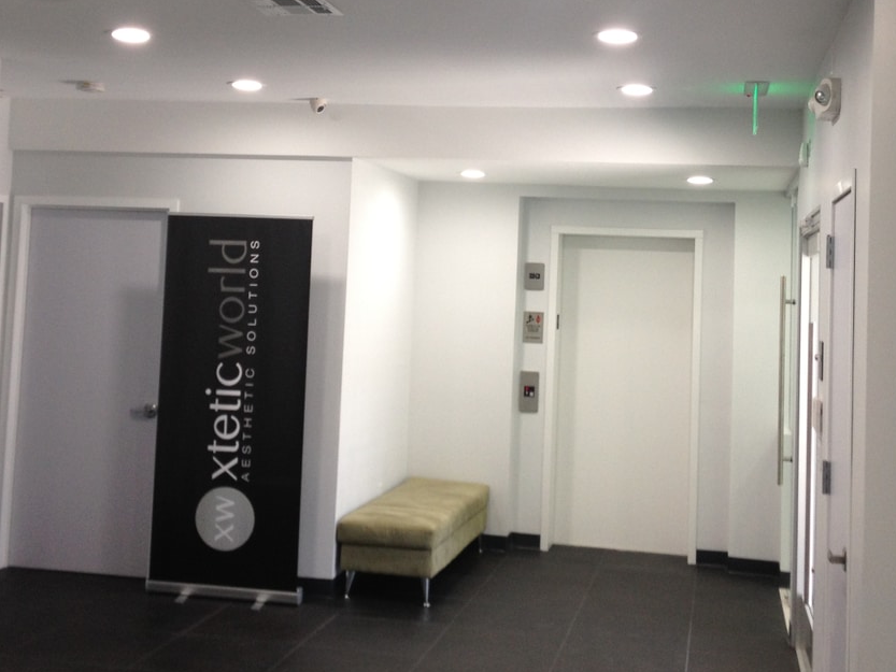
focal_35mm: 56
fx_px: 1450
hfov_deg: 34.3
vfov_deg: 25.9
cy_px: 190
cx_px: 439
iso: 50
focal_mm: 4.28
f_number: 2.4
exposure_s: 1/30
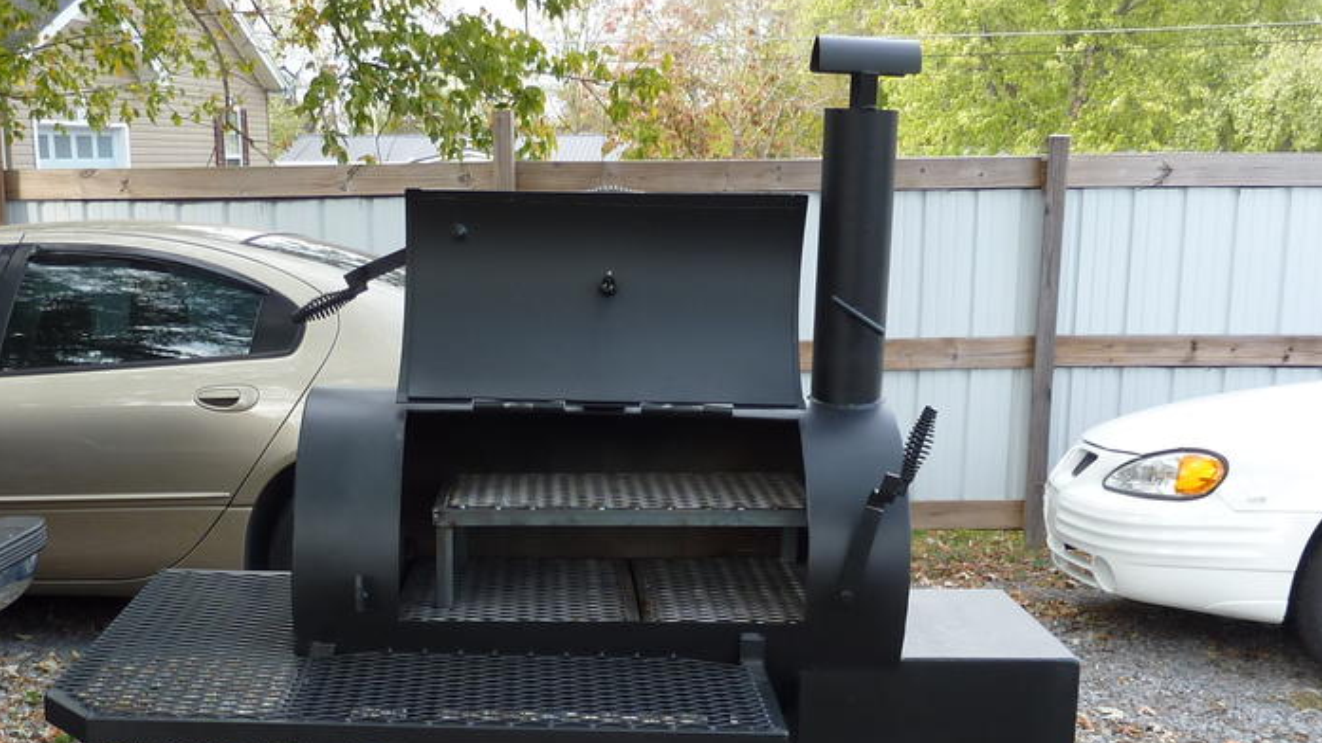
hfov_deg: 45.4
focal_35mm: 45
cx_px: 605
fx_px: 1577
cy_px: 604
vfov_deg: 26.0
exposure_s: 1/100
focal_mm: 4.1
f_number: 3.3
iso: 80
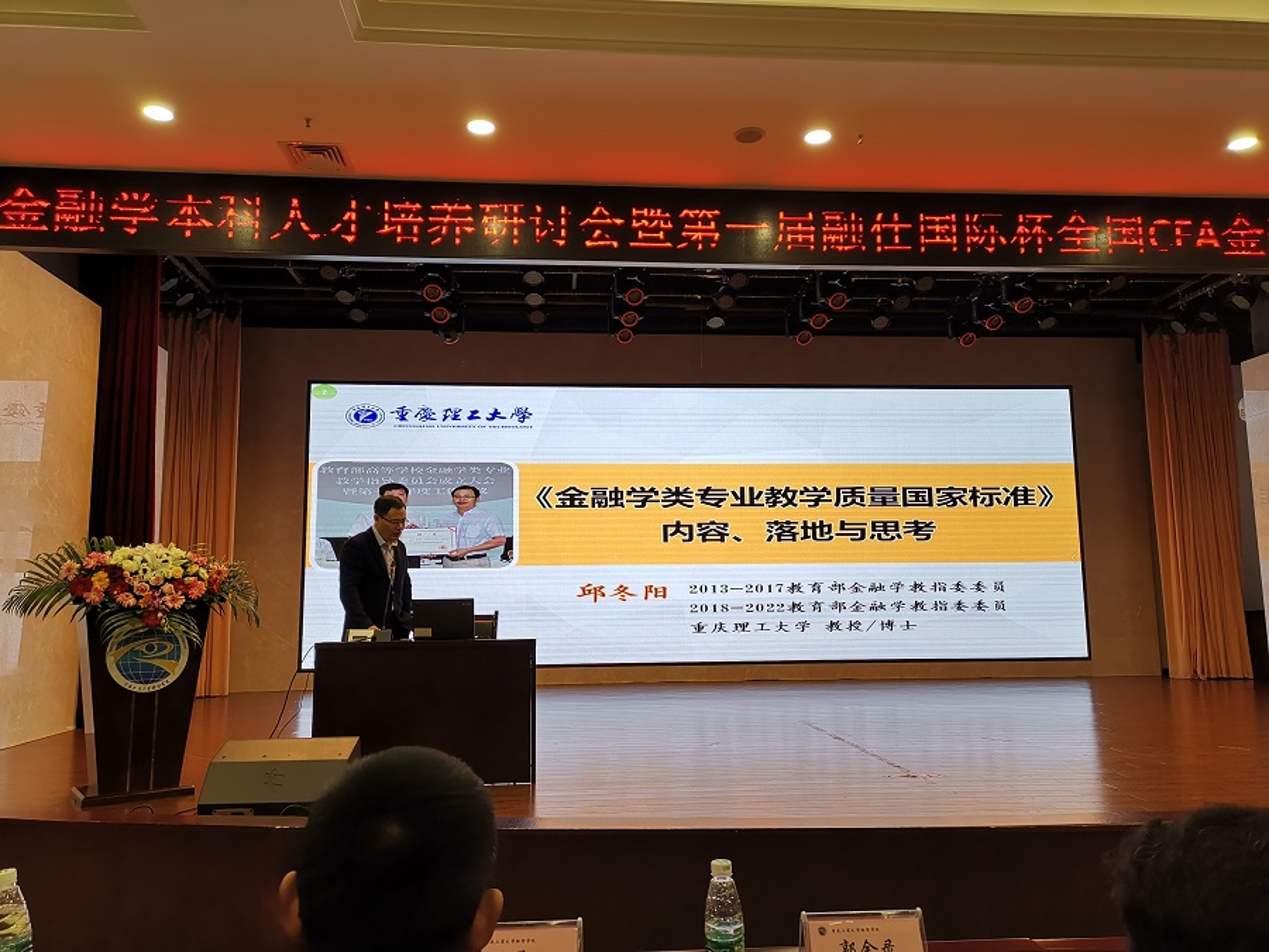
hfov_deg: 65.3
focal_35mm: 27
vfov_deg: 51.4
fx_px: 990
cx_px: 634
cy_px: 476
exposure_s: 1/125
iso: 50
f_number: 1.8
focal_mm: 3.95
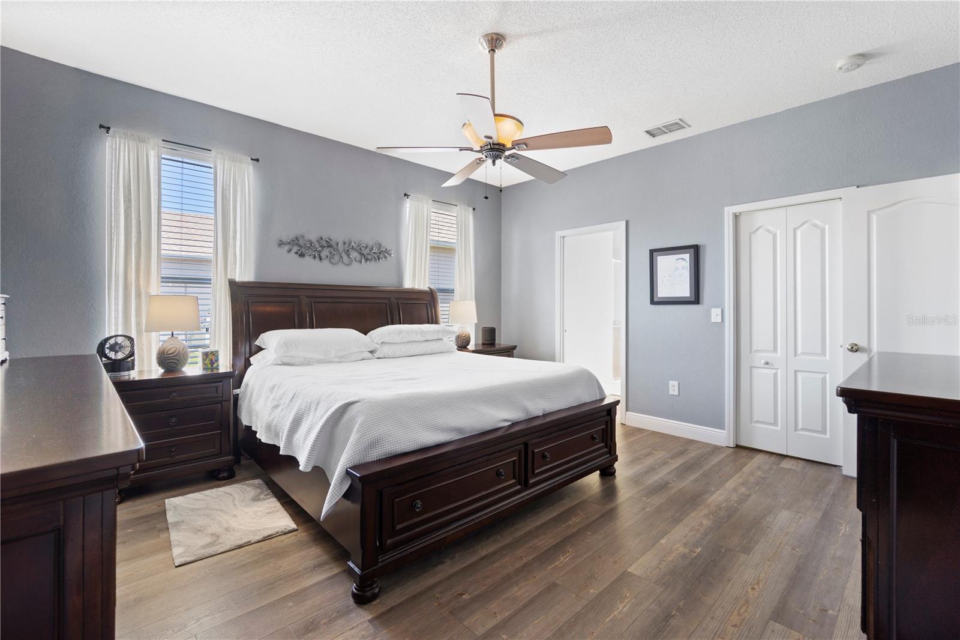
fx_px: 400
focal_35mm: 15
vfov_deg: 77.3
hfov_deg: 100.4
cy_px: 320
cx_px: 480
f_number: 8
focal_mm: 10
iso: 100
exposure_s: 4
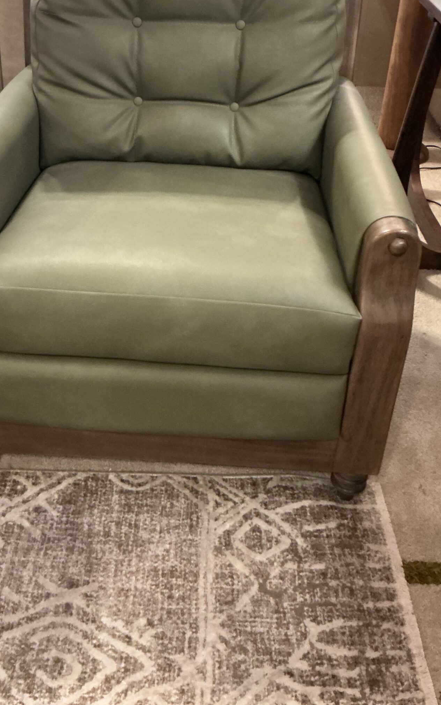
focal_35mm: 39
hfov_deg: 32.7
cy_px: 266
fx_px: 750
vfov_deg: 49.9
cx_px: 195
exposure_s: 1/30
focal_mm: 3
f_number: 1.8
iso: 320
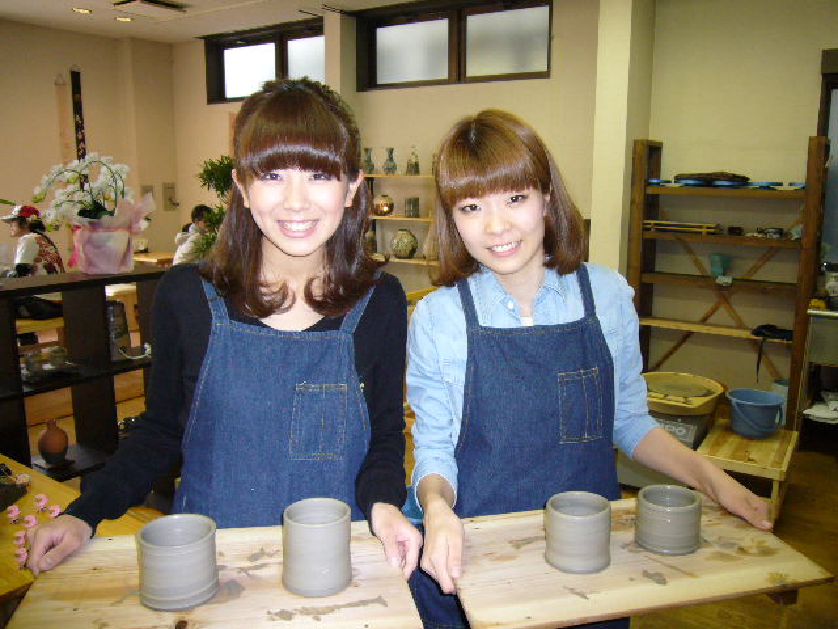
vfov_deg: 49.7
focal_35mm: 28
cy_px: 314
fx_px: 678
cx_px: 419
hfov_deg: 63.4
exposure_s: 1/30
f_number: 2.8
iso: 160
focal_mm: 4.6
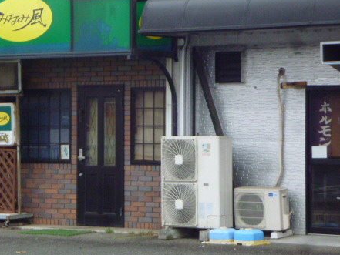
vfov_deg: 8.5
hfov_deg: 11.4
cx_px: 190
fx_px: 1710
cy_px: 91
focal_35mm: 174
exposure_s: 1/50
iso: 400
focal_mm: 21.3
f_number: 5.8
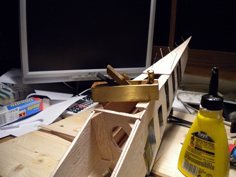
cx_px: 118
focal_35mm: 35
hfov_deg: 52.6
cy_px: 88
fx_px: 239
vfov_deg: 40.7
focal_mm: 6.3
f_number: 3.1
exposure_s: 1/52.6
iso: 390
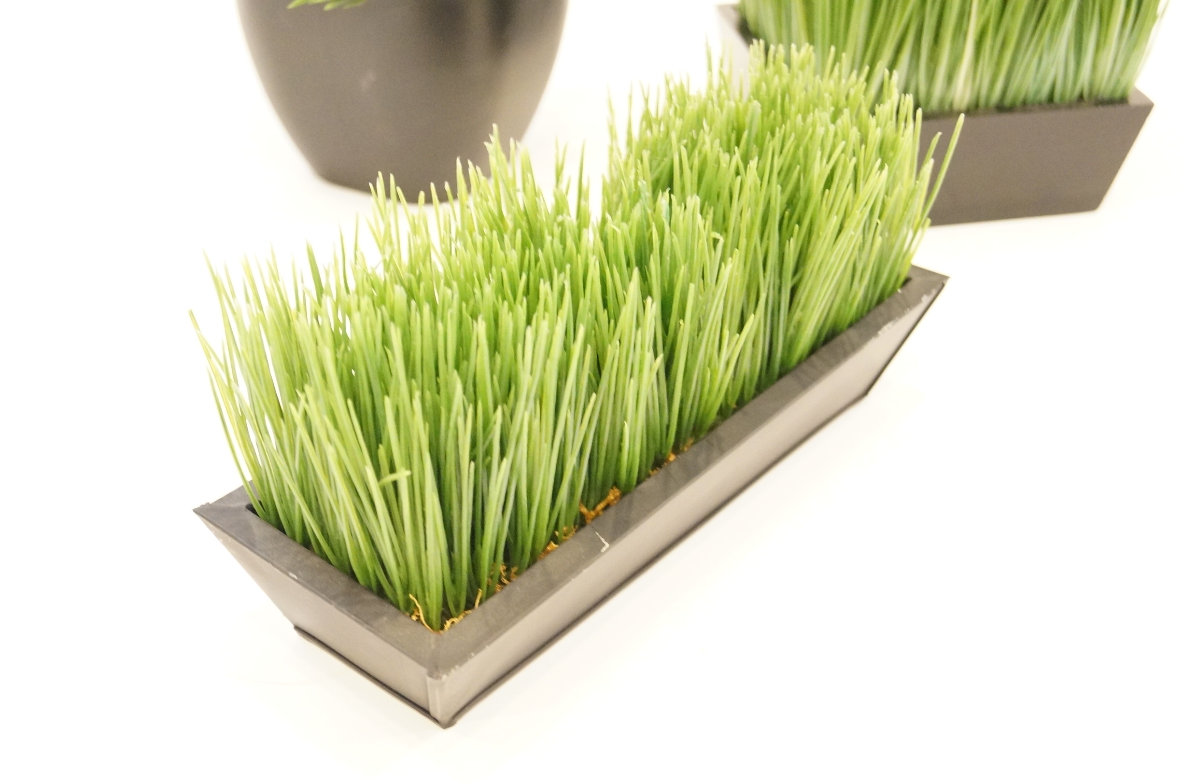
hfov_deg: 43.7
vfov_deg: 29.8
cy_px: 392
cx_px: 591
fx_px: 1475
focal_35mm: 45
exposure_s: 1/25
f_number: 4.5
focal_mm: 30
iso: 3200
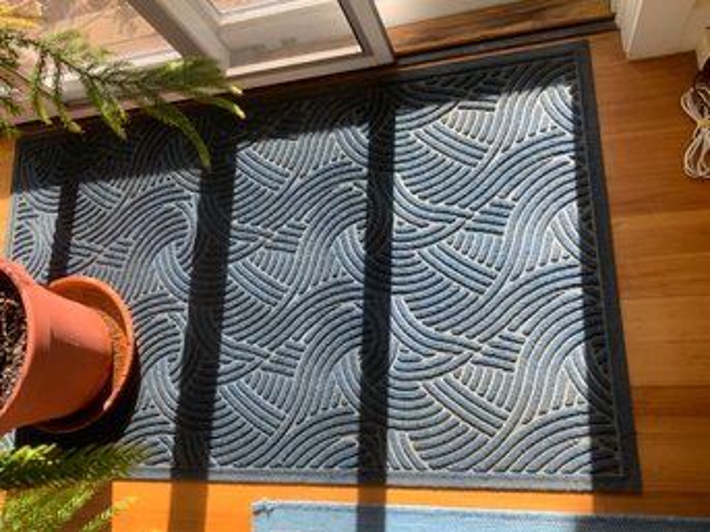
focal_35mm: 29
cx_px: 355
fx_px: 595
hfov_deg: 61.7
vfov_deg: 48.2
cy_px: 266
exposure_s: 1/123
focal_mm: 3
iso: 16
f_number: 1.8
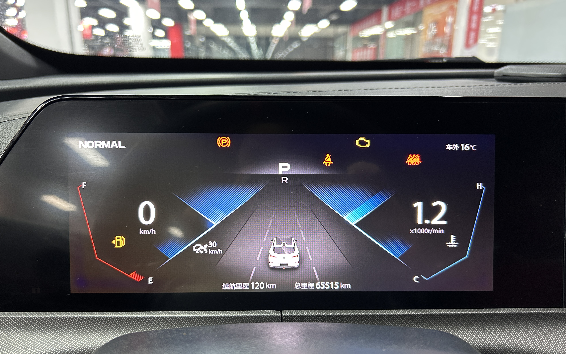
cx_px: 279
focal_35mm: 28
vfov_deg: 44.4
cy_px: 207
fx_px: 432
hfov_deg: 66.5
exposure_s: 1/60
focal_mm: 5.7
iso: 320
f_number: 1.5
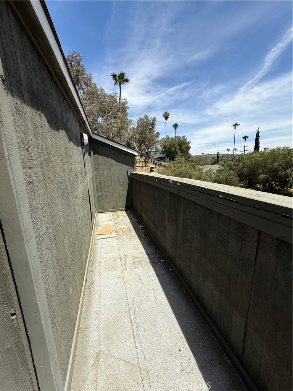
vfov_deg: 102.1
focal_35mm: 14
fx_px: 158
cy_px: 196
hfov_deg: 85.7
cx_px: 146
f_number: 2.2
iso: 50
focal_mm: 2.22
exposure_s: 1/1901
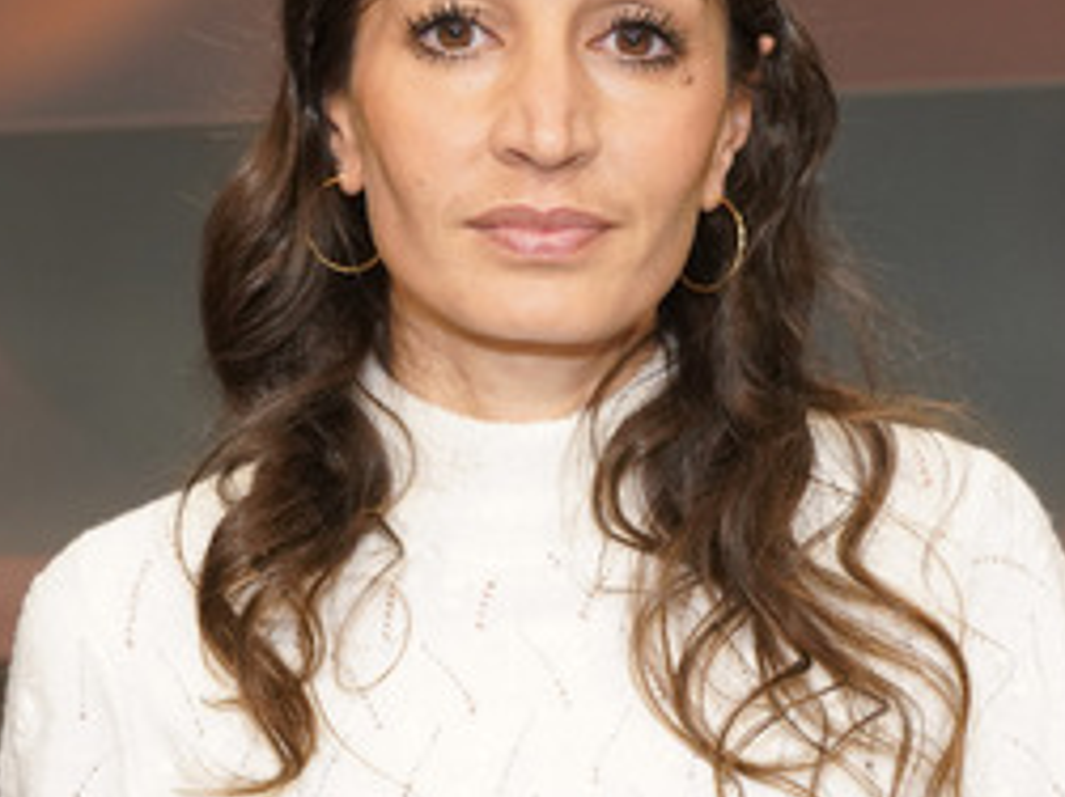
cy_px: 284
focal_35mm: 64
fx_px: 1968
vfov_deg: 22.8
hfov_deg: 30.3
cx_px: 549
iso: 2000
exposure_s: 1/125
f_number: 5.6
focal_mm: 37
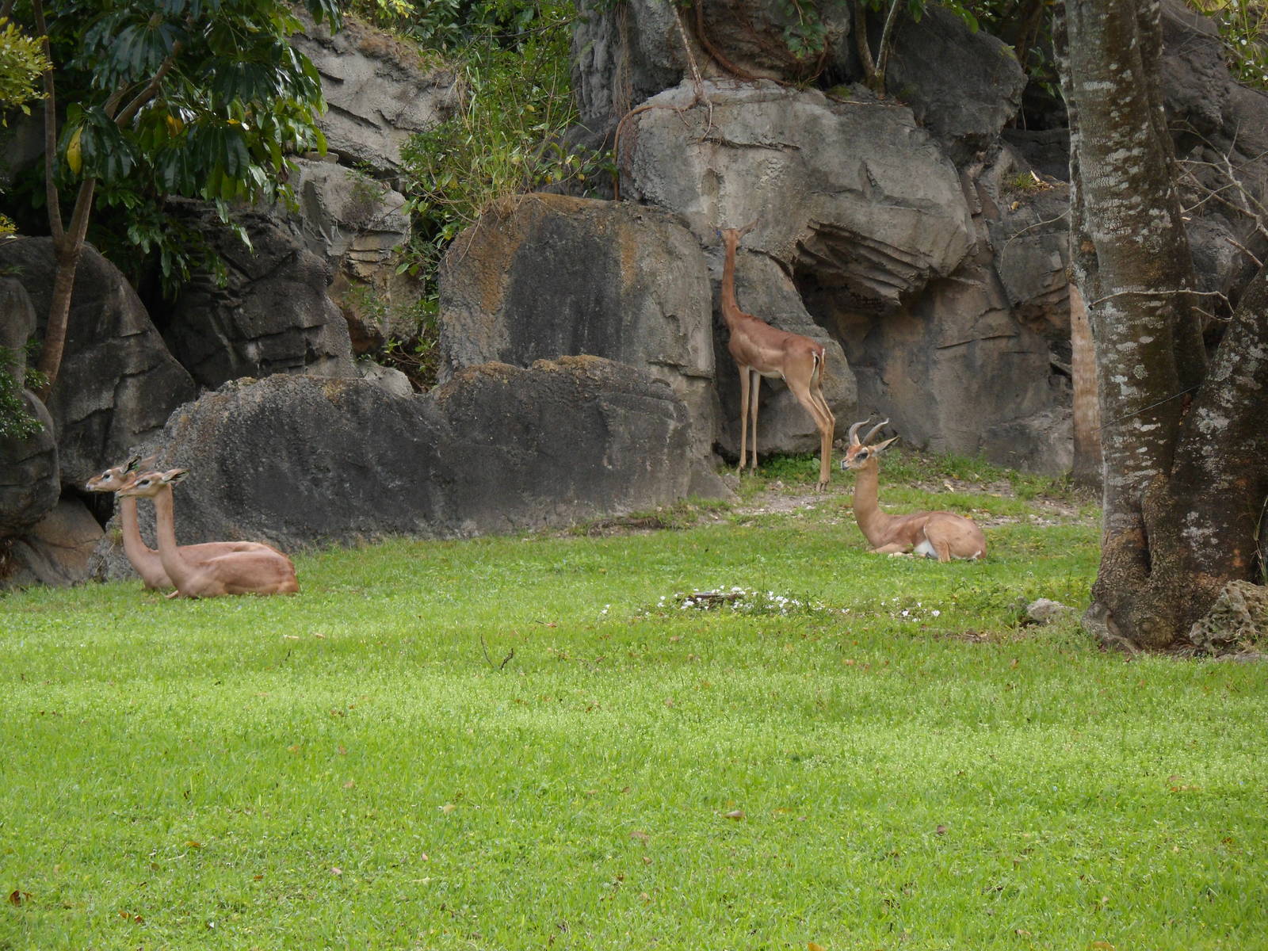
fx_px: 7363
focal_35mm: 201
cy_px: 476
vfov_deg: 7.4
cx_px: 634
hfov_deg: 9.8
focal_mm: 36.2
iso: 80
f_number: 5.6
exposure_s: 1/90
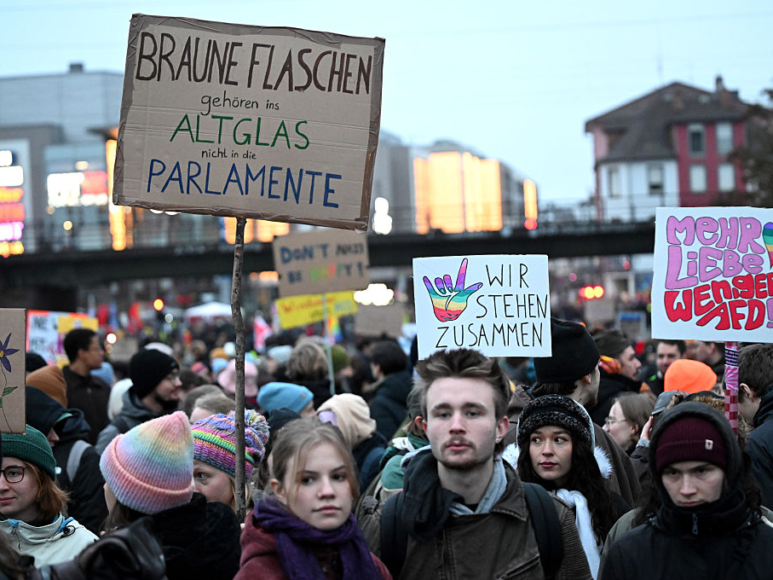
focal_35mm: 76
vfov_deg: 19.4
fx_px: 1697
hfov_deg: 25.7
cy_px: 290
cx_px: 384
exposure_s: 1/200
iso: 6400
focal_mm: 70
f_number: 2.8
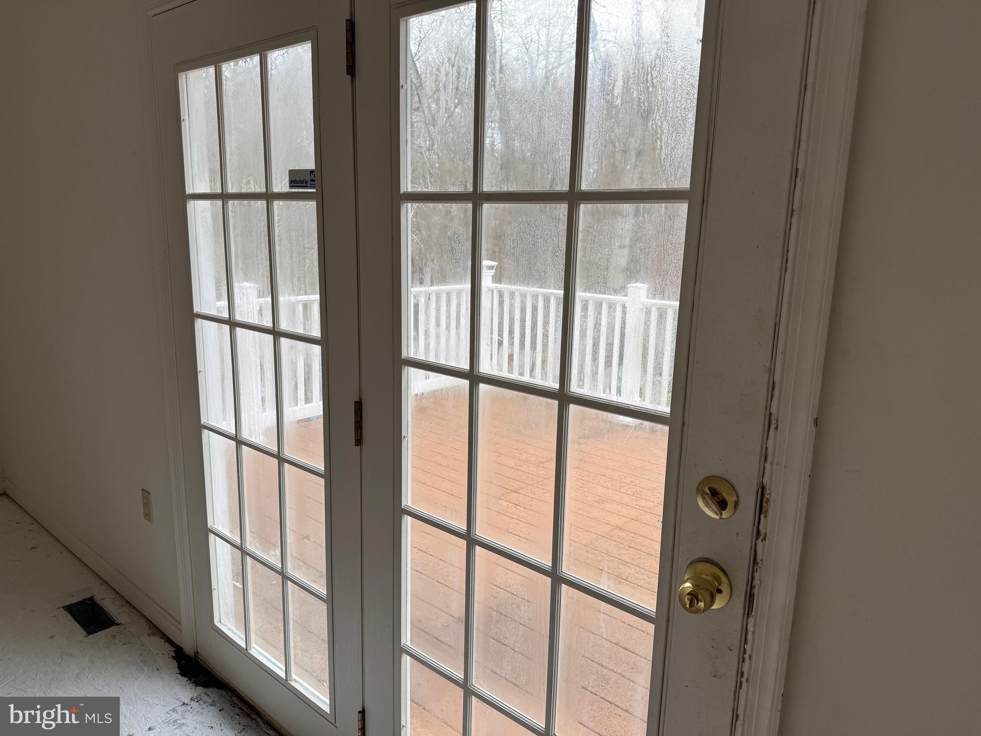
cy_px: 368
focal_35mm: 24
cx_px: 490
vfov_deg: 56.8
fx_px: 680
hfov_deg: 71.6
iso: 80
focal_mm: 6.76
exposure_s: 1/423
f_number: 1.78
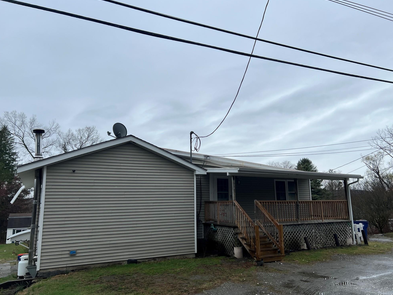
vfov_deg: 51.4
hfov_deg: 65.3
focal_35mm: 27
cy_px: 148
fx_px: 307
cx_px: 202
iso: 50
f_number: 1.5
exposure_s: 1/2299
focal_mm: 5.7
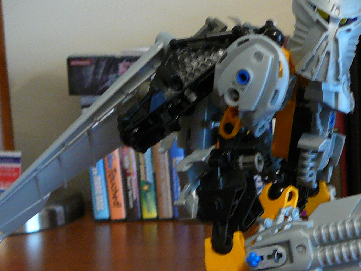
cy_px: 205
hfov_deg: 28.6
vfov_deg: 21.7
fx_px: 699
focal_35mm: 67
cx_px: 269
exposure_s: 1/8
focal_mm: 5.2
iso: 200
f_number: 2.8
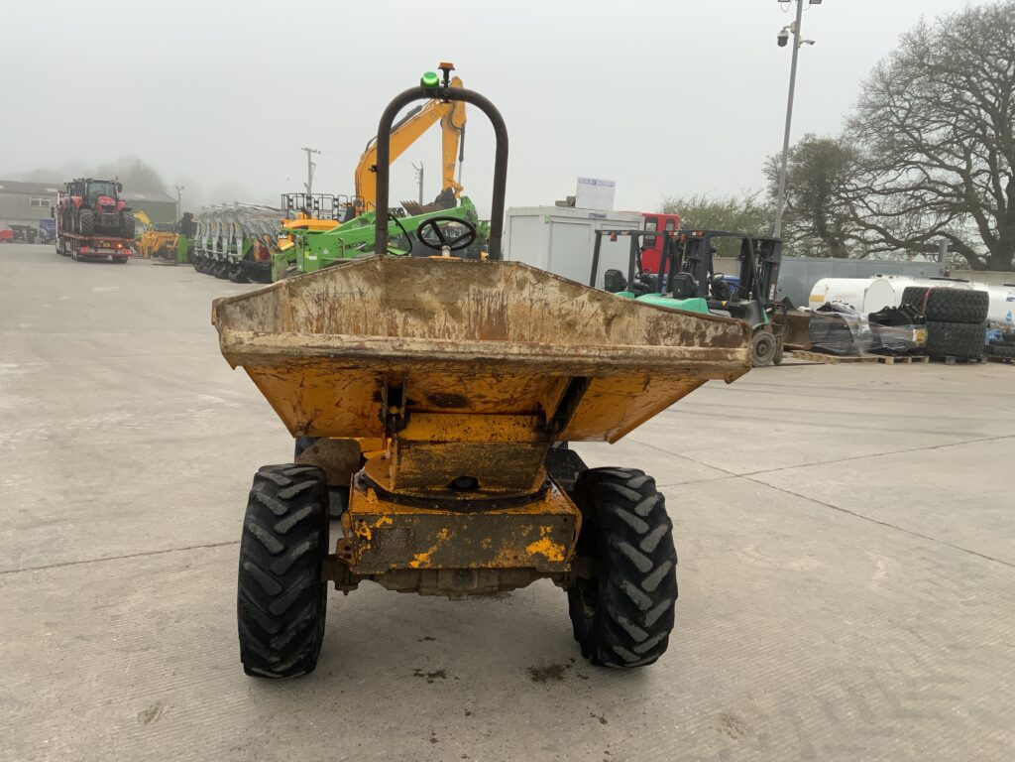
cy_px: 381
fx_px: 850
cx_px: 508
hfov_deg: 61.7
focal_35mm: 29
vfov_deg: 48.2
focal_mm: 3
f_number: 1.8
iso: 16
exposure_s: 1/297
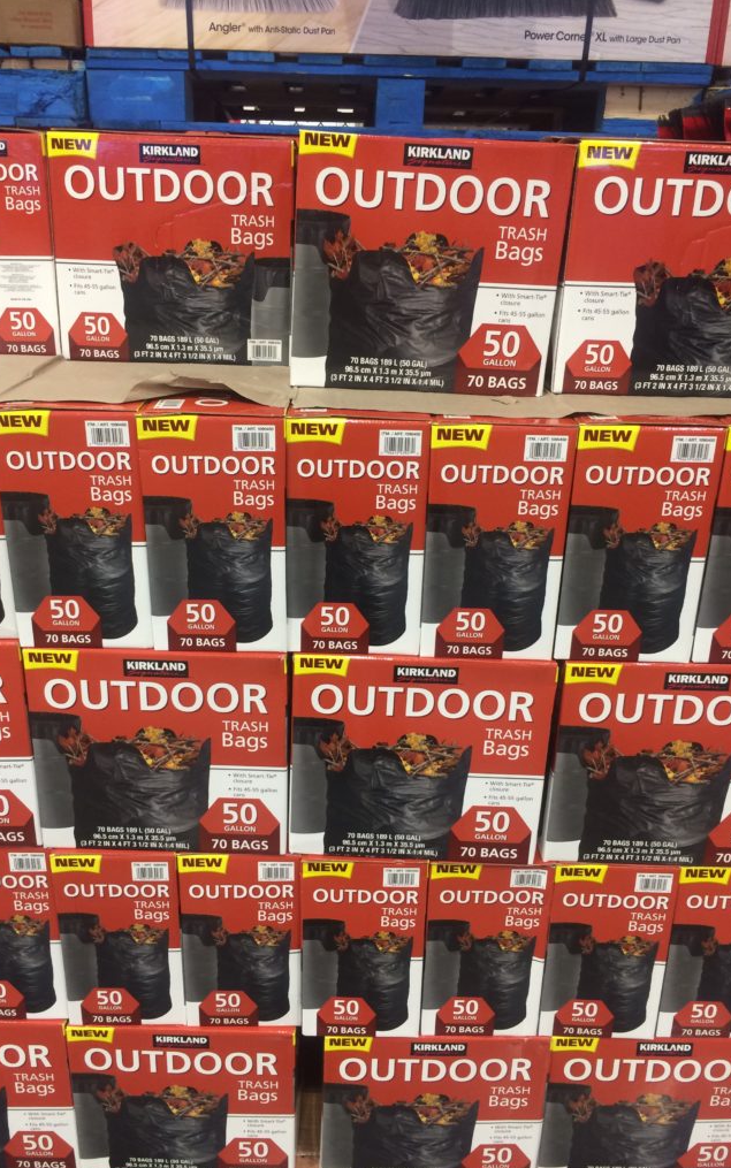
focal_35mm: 31
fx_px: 987
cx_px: 333
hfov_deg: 40.6
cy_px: 587
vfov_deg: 61.2
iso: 100
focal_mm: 4.15
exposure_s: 1/33
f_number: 2.2
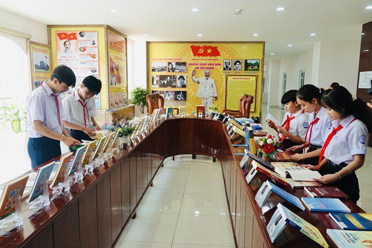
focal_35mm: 26
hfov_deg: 69.4
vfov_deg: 49.6
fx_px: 269
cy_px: 124
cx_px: 186
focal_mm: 9.63
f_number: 2.5
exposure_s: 1/125
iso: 100
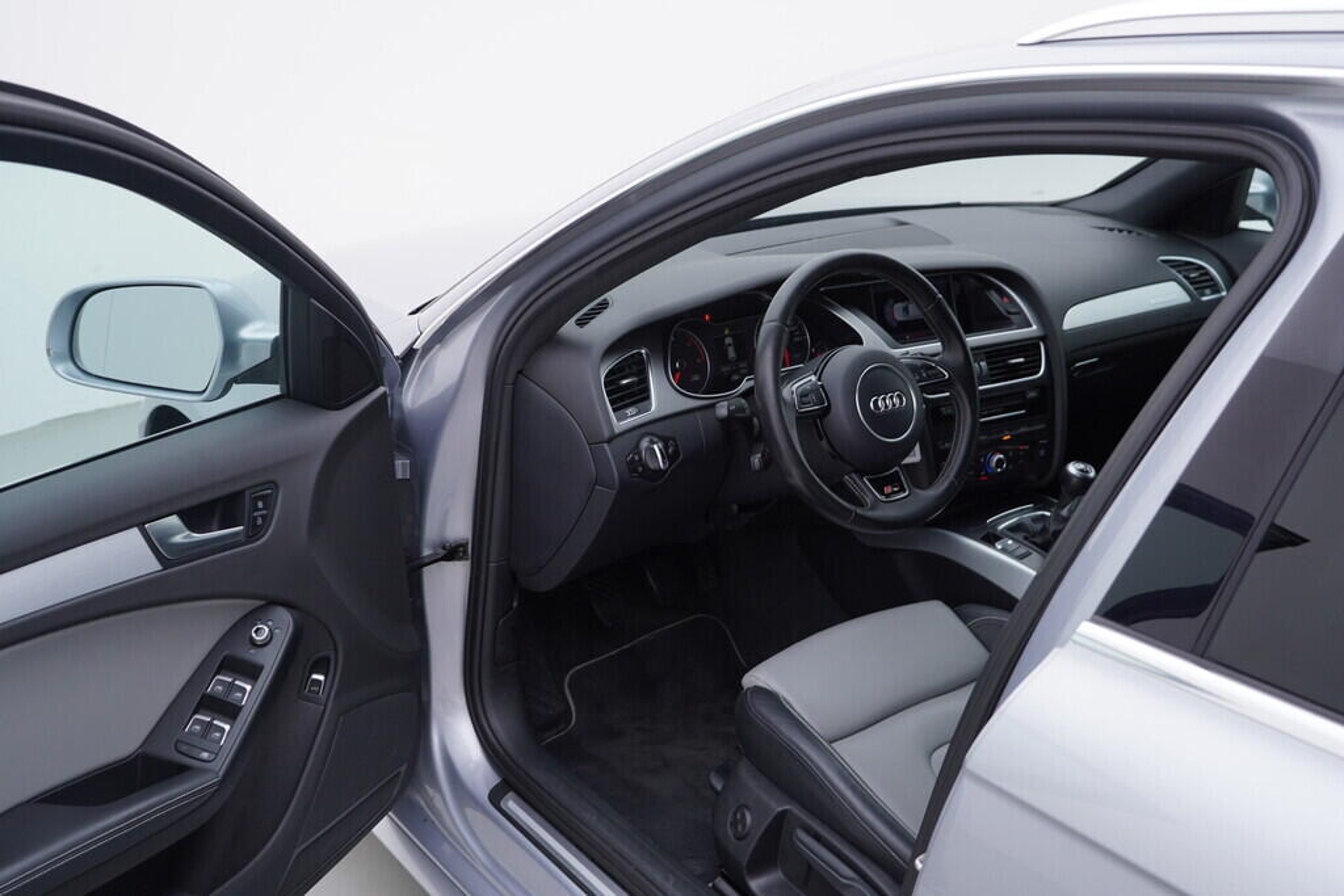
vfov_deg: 36.9
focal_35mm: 36
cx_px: 672
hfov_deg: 53.1
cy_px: 448
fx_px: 1344
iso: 125
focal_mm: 24
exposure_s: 1/60
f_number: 3.5
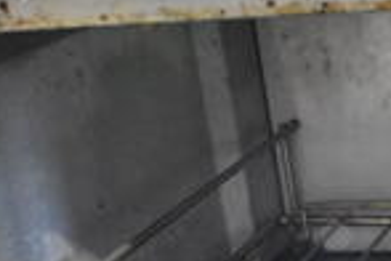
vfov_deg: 11.9
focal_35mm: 112
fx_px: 1216
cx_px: 500
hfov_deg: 17.2
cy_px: 344
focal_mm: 18
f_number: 3.5
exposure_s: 1/30
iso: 5600
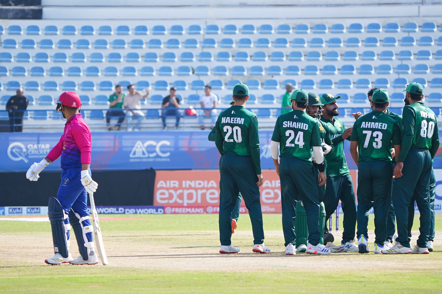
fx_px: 5267
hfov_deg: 4.8
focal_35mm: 429
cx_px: 221
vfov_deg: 3.2
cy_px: 147
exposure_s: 1/2500
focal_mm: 286
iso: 1250
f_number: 5.6
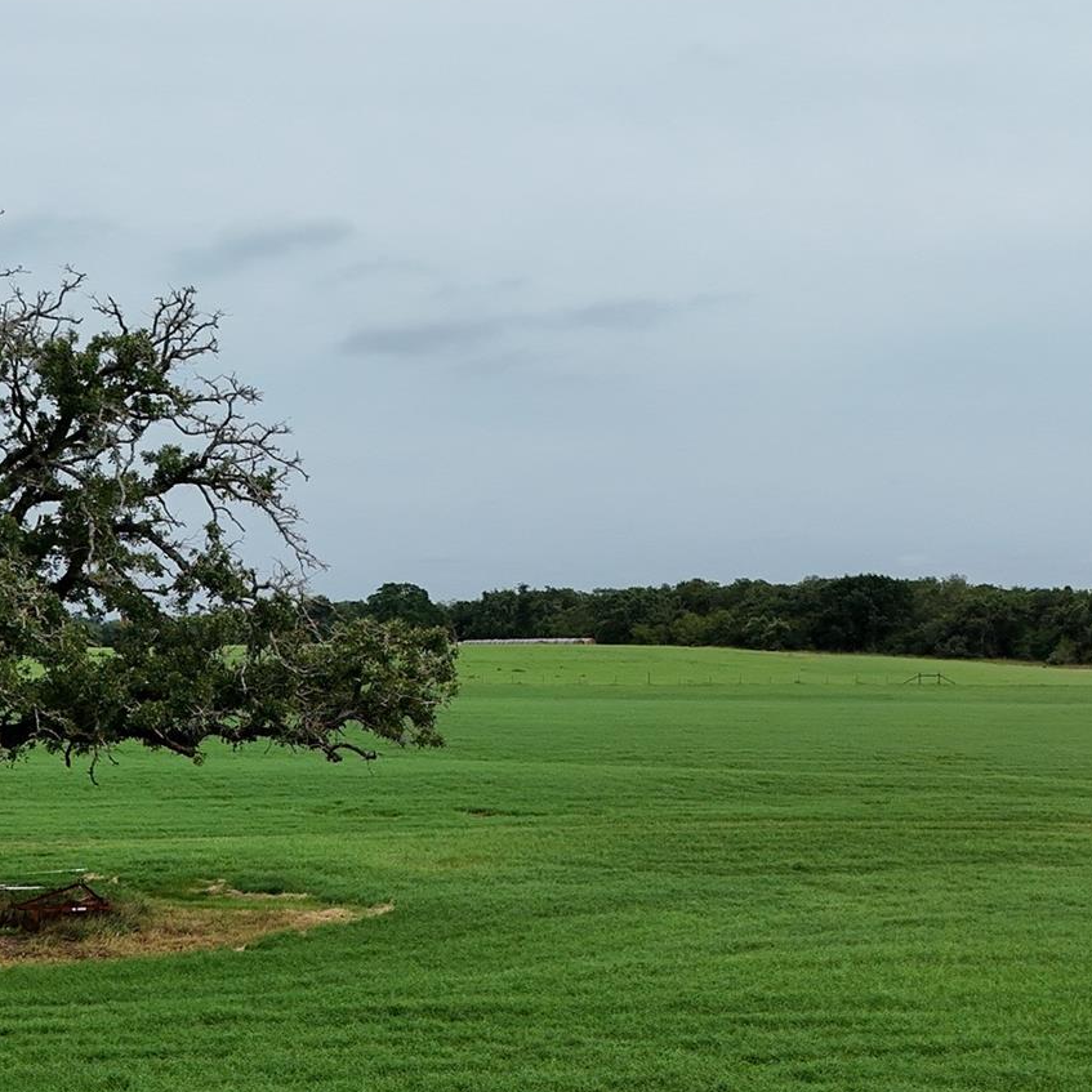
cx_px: 388
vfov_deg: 44.7
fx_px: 1321
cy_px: 657
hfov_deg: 44.4
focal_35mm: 37
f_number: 7.1
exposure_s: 3.2
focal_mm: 18
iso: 160
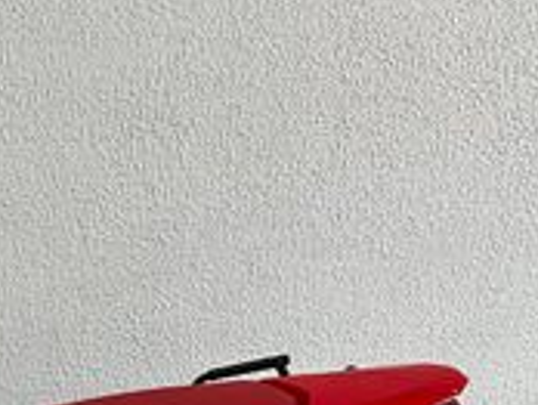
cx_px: -161
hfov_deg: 25.6
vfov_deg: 21.7
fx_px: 1012
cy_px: 414
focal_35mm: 65
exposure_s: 1/120
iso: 200
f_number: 1.78
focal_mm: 6.86
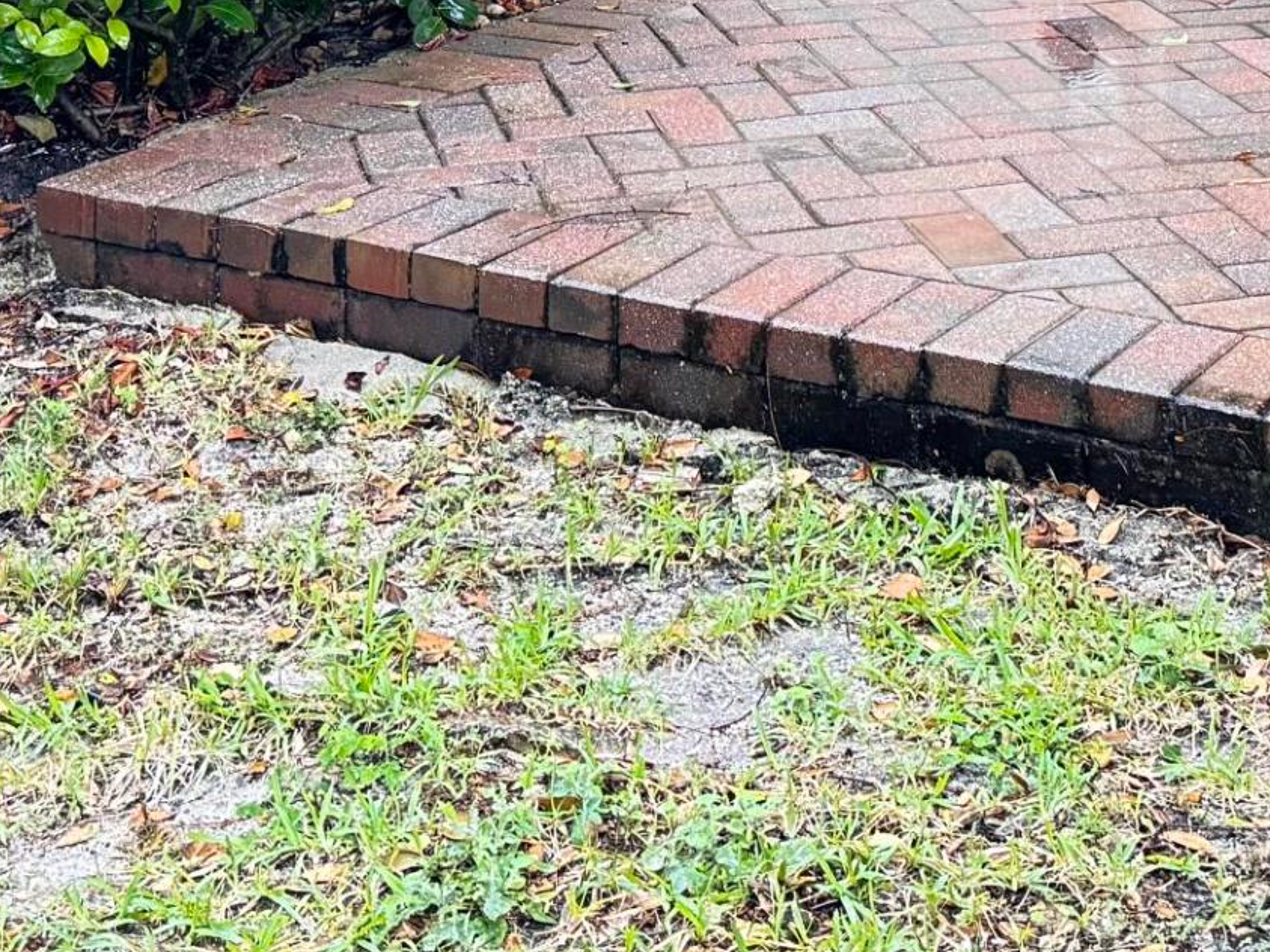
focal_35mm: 82
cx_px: 1020
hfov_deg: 23.5
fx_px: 3008
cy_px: -645
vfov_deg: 15.9
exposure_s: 1/60
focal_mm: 6.86
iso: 320
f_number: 1.78
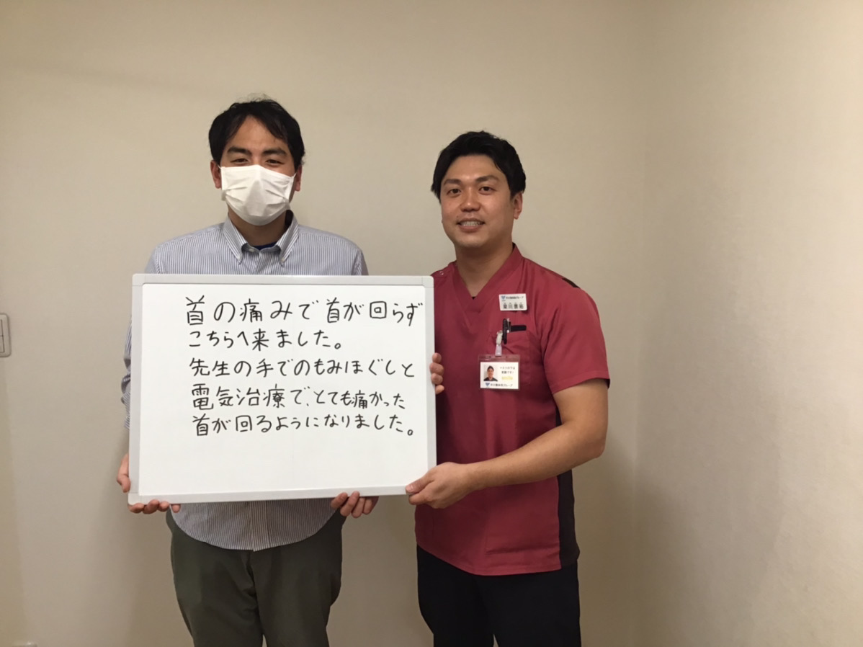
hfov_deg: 58.4
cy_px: 324
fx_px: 773
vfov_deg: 45.4
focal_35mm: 31
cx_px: 432
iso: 64
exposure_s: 1/30
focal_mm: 3.3
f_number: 2.4
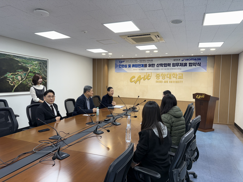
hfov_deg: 71.6
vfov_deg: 56.8
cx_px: 122
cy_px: 91
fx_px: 168
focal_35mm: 24
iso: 80
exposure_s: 1/120
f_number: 1.78
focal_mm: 6.76
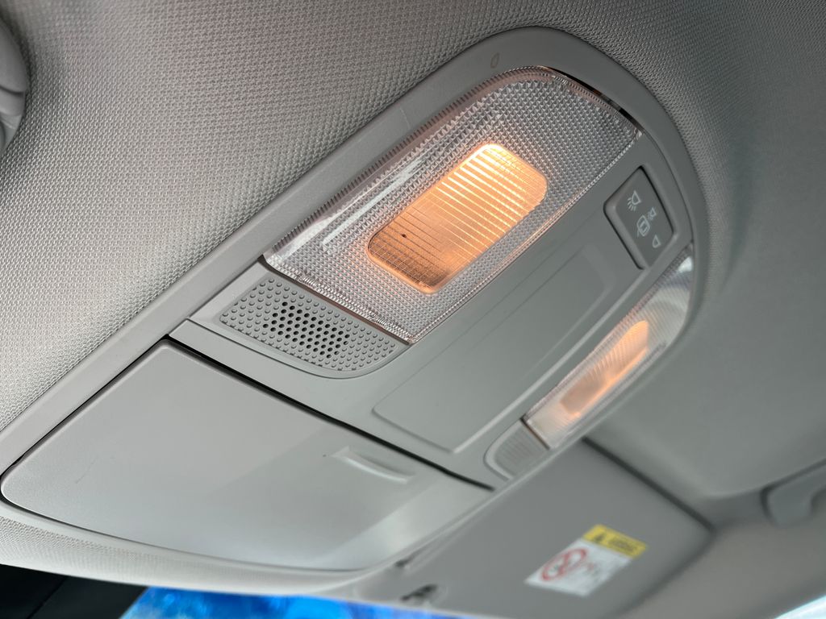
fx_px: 620
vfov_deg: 53.1
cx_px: 413
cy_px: 310
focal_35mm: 26
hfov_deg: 67.3
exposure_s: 1/295
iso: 50
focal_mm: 5.1
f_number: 1.6
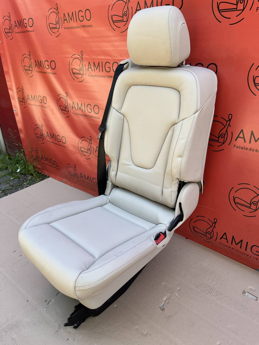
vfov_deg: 67.3
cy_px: 172
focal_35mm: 26
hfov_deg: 53.1
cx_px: 130
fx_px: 259
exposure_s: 1/327
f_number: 1.6
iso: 50
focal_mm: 5.1
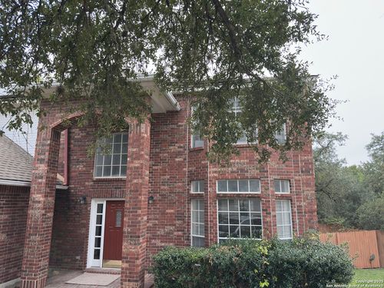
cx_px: 192
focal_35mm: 24
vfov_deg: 56.8
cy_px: 144
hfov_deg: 71.6
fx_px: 266
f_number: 1.78
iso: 80
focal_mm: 6.86
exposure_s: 1/393
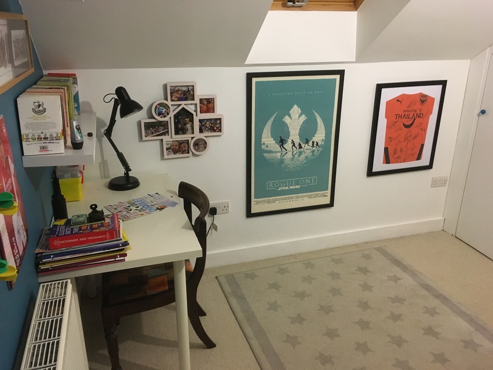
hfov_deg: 61.7
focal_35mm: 29
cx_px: 246
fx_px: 413
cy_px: 185
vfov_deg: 48.2
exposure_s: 1/17
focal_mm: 4.15
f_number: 2.2
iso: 250
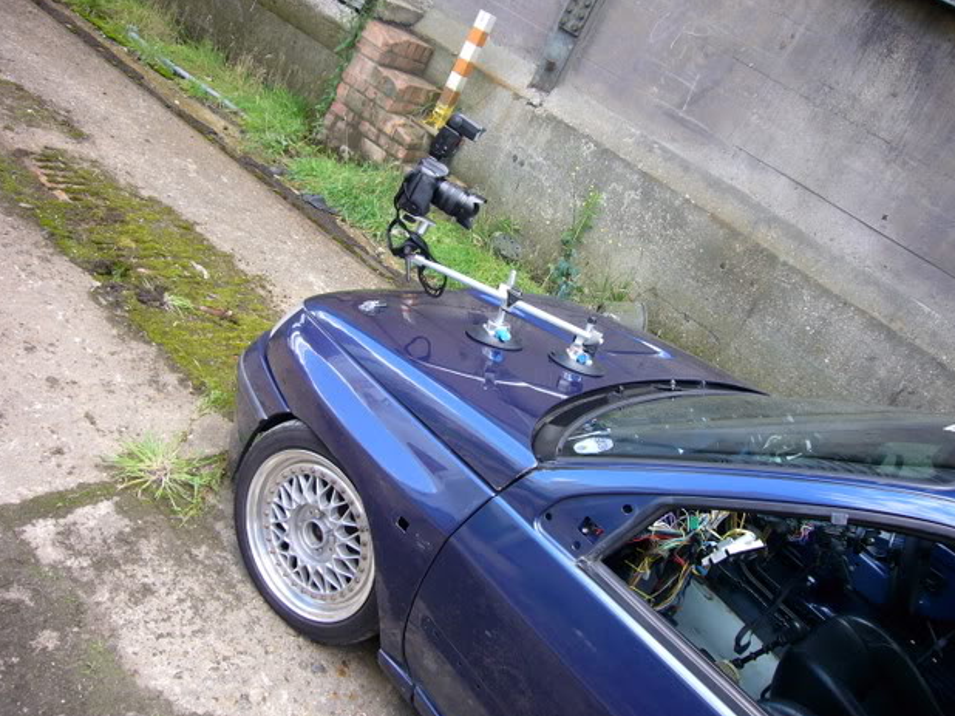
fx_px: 800
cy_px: 356
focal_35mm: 29
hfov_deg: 61.7
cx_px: 485
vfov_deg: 48.2
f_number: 2.8
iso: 80
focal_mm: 4.6
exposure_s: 1/80
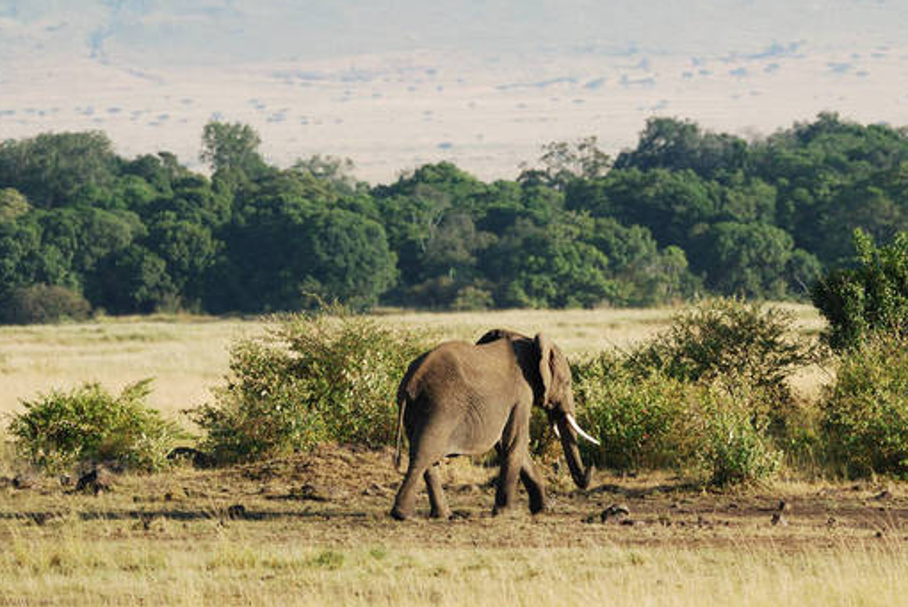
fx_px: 10140
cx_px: 582
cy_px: 256
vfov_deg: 3.4
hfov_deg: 5.1
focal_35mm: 402
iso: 220
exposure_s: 1/400
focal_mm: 195
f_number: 5.3
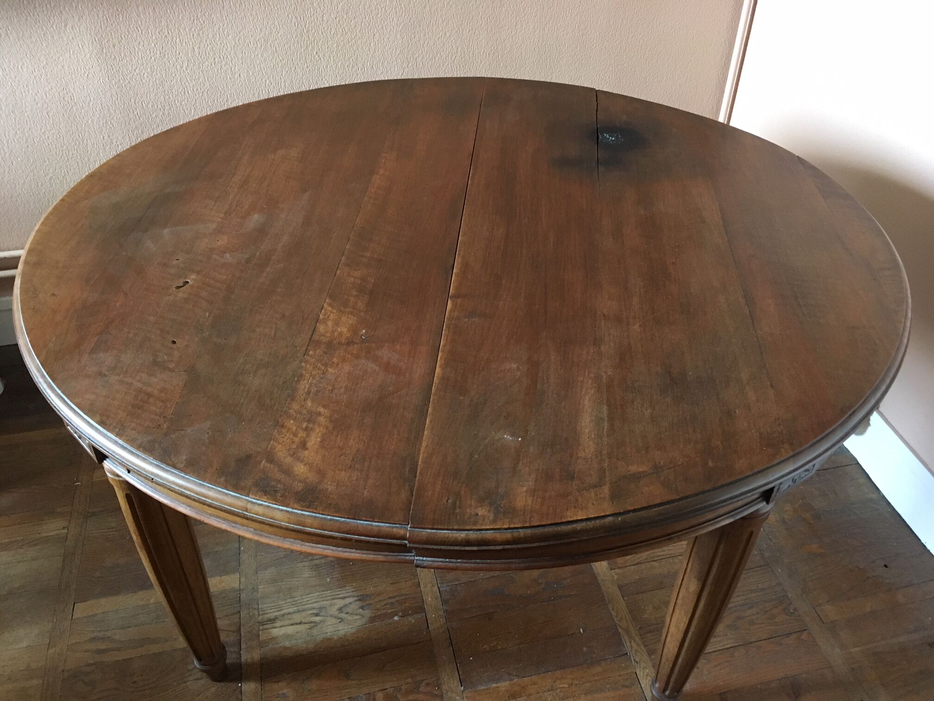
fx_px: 782
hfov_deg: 61.7
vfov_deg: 48.2
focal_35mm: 29
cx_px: 467
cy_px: 350
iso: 200
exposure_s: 1/25
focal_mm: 4.15
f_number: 2.2
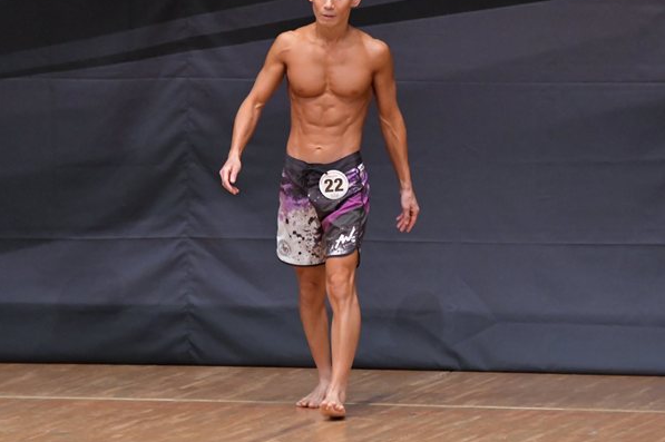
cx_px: 322
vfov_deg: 3.4
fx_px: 7549
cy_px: 181
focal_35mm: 409
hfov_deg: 5.0
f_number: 5.6
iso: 6400
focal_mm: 210
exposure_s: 1/400
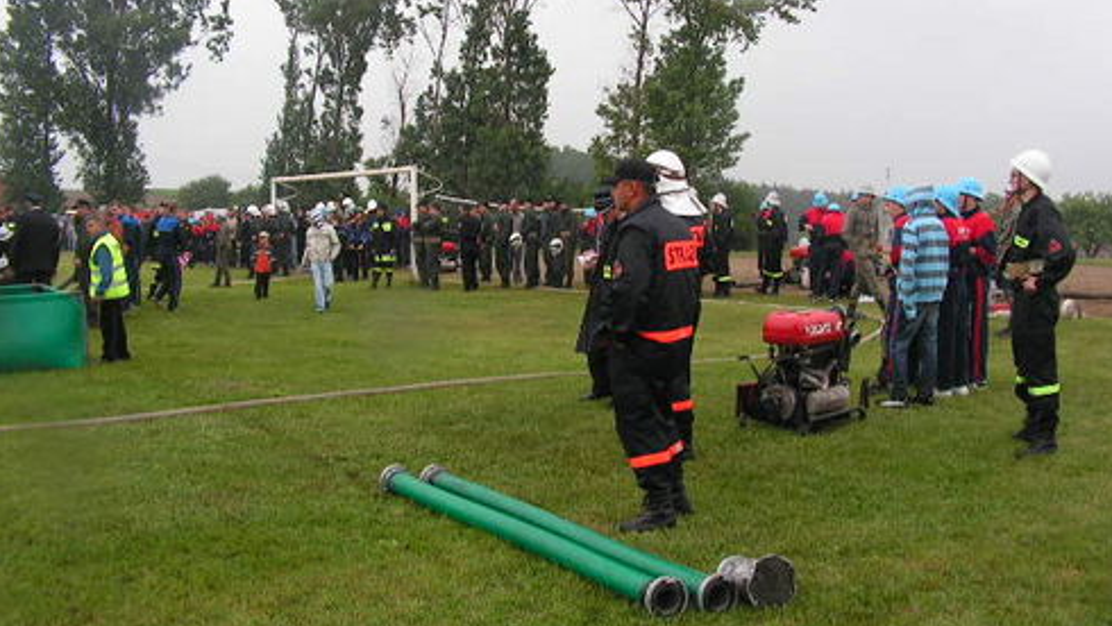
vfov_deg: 29.7
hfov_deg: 50.5
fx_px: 1180
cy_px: 276
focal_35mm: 40
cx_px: 563
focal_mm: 6
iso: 64
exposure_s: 1/60
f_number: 4.8
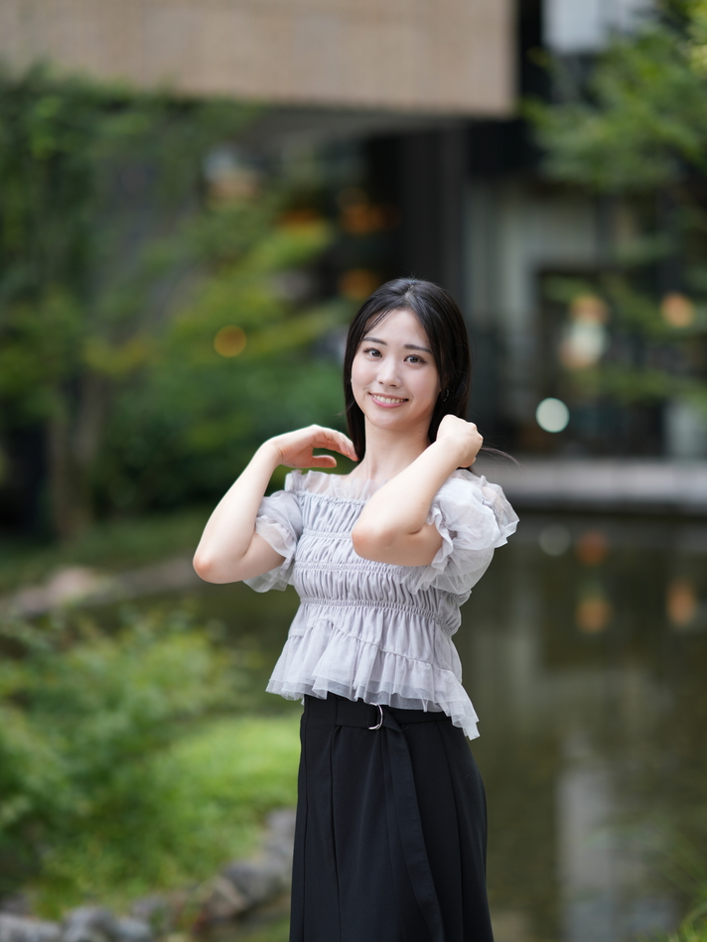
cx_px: 354
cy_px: 510
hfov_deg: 15.9
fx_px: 2532
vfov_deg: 21.1
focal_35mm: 93
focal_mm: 85
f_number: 1.4
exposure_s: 1/800
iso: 100
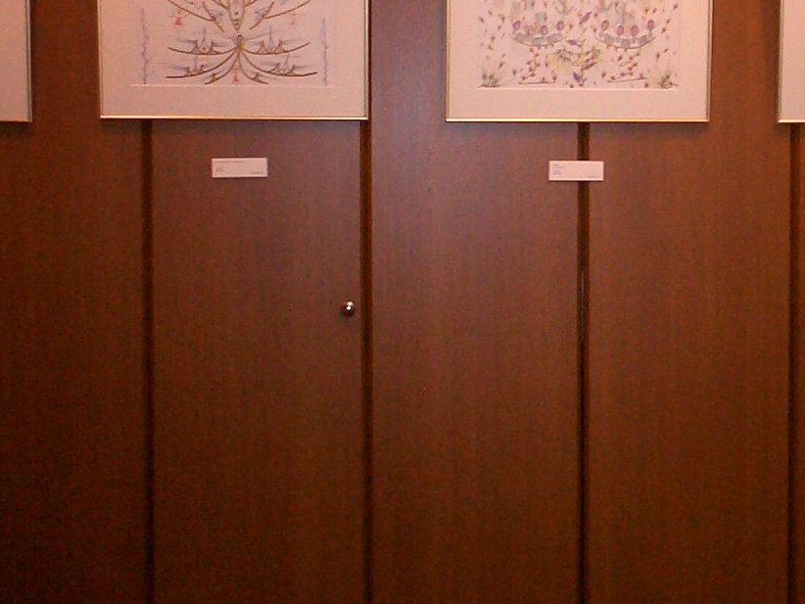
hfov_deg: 26.8
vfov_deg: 20.3
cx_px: 560
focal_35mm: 72
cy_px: 171
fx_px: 1675
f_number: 3.5
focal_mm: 5.6
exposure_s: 1/40
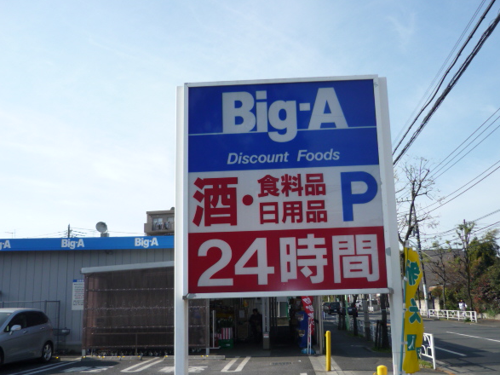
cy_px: 185
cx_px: 264
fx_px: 520
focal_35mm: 36
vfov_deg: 39.6
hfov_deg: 51.3
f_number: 2.8
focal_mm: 5.5
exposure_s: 1/1000
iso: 100
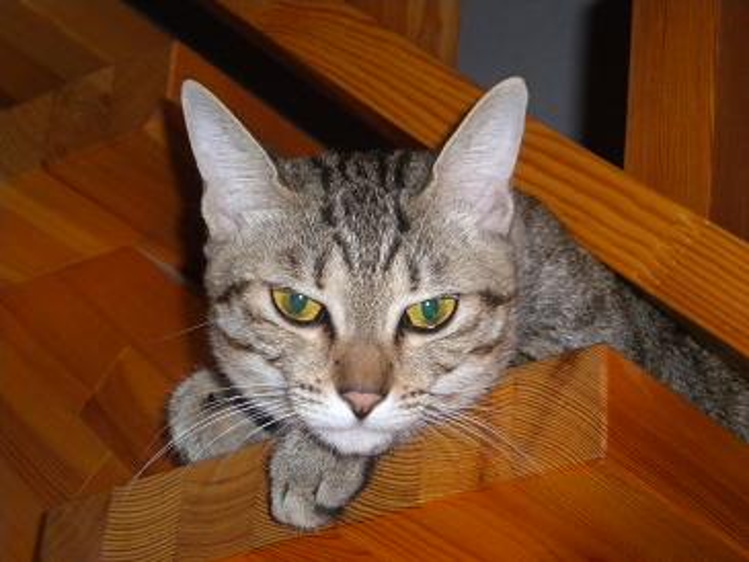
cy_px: 281
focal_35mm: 105
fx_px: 2273
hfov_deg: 18.7
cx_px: 374
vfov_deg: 14.1
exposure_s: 1/60
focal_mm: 18.9
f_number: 5.9
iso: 400
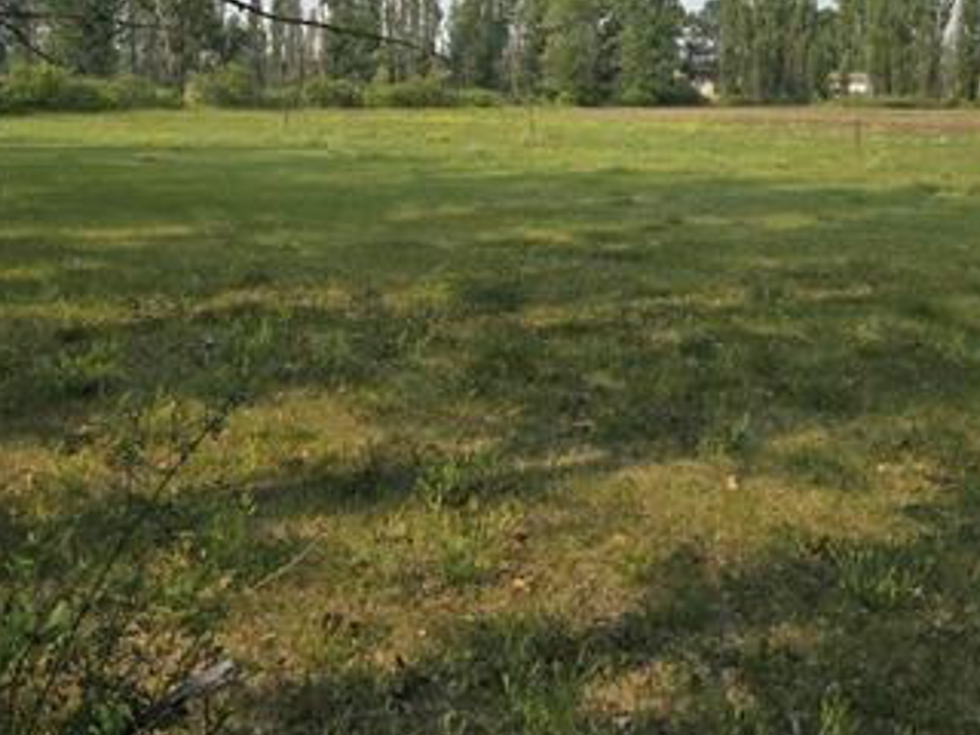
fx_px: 1302
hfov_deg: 41.2
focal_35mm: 46
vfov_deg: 30.9
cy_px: 172
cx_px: 524
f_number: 1.8
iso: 80
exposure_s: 1/4460
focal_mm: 5.4
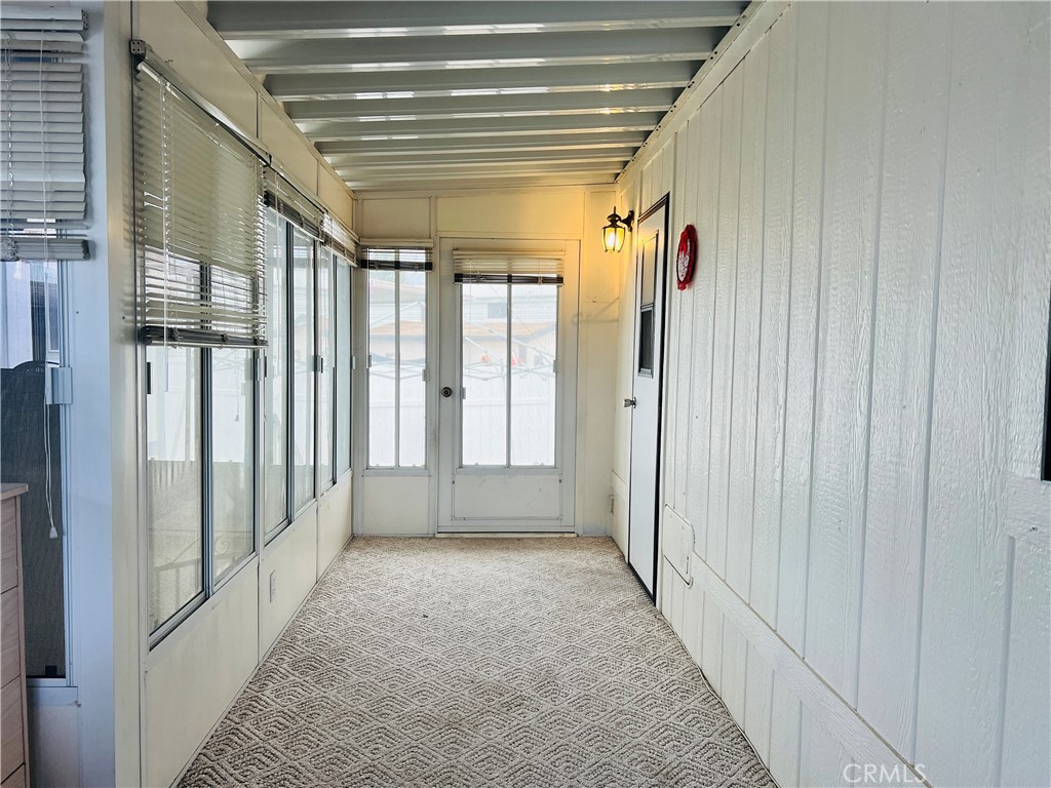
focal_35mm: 26
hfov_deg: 67.3
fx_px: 789
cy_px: 394
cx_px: 526
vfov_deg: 53.1
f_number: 1.5
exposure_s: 1/120
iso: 100
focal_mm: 5.7
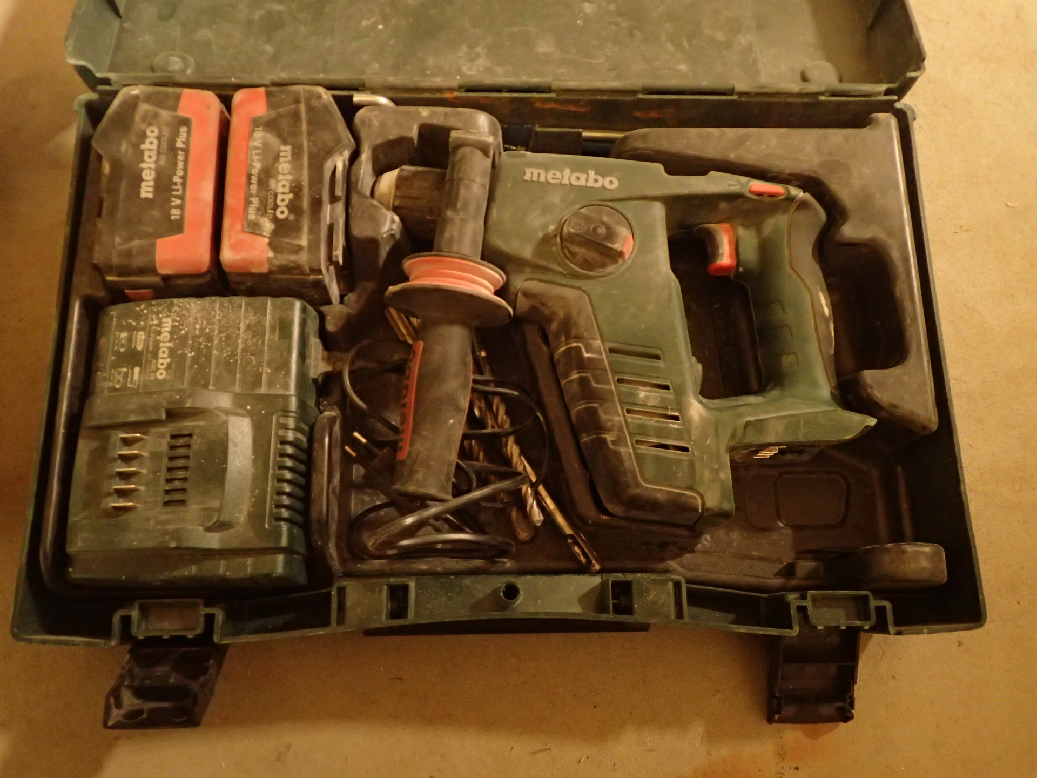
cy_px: 389
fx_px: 899
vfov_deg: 46.8
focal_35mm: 30
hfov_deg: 60.0
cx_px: 518
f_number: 2.3
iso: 800
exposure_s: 1/10
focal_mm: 5.5
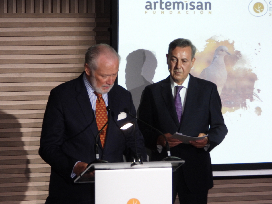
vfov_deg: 8.0
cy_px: 102
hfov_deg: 10.7
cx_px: 136
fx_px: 1454
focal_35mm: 185
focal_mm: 33.2
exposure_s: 1/40
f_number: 4.5
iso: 400
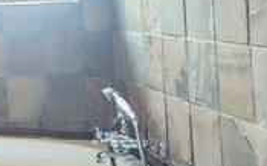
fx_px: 458
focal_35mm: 63
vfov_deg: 20.0
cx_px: -265
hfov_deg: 19.2
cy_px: 0
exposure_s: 1/25
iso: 640
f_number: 2.2
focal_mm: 2.2
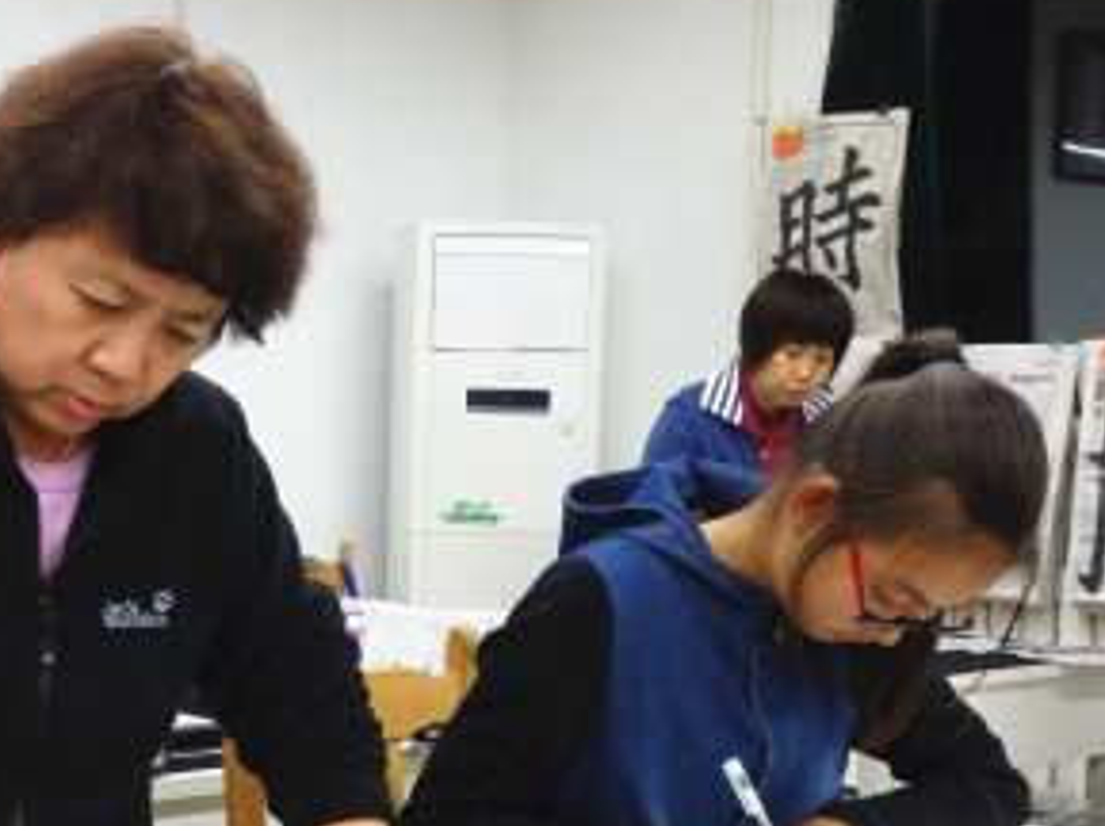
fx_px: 1785
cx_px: 180
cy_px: 583
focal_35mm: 56
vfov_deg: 25.8
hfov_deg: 33.1
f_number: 3.4
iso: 800
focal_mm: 6
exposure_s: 1/60
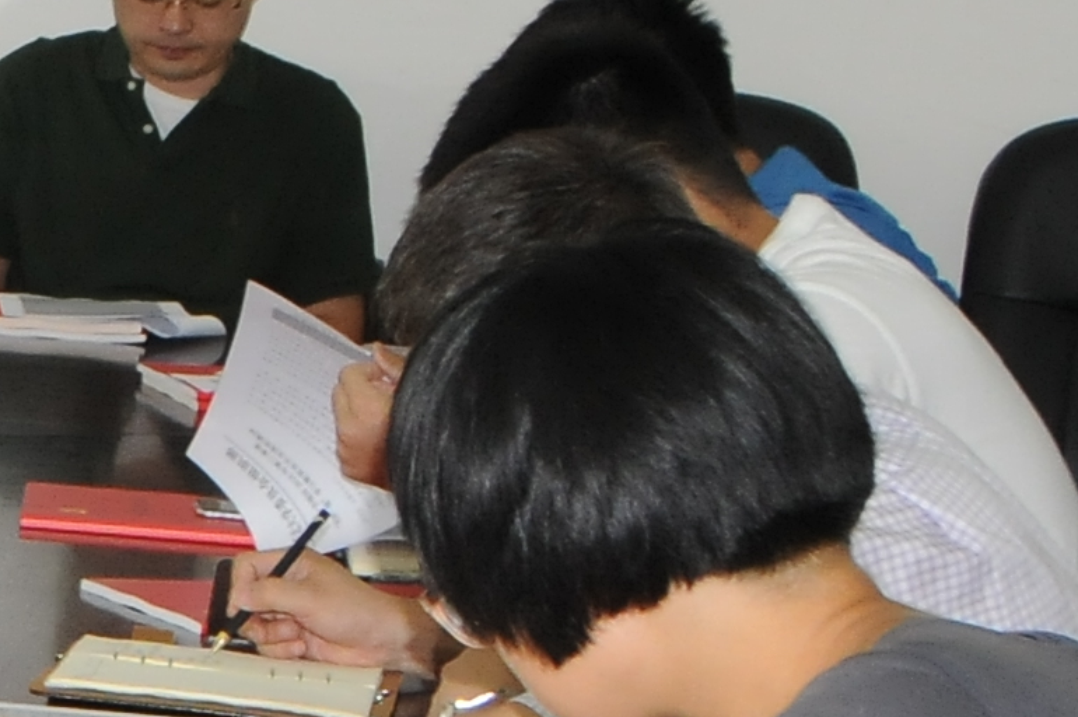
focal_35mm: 167
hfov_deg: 10.4
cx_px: -1610
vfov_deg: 8.2
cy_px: 346
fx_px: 4996
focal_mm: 20
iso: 800
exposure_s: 1/60
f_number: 7.1
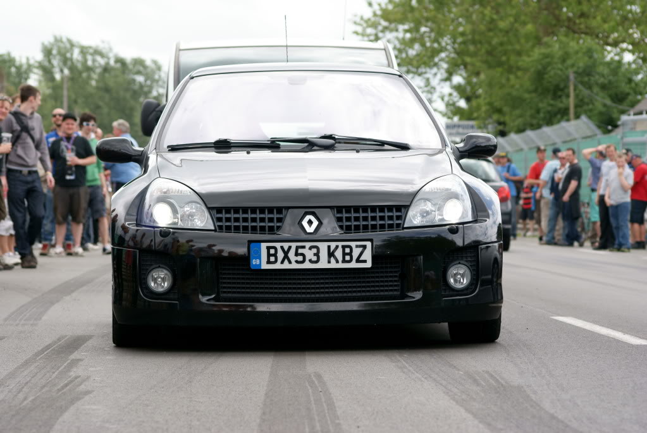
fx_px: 2699
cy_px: 216
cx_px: 324
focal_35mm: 150
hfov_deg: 13.7
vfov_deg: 9.2
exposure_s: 1/250
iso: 100
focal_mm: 100
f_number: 5.6
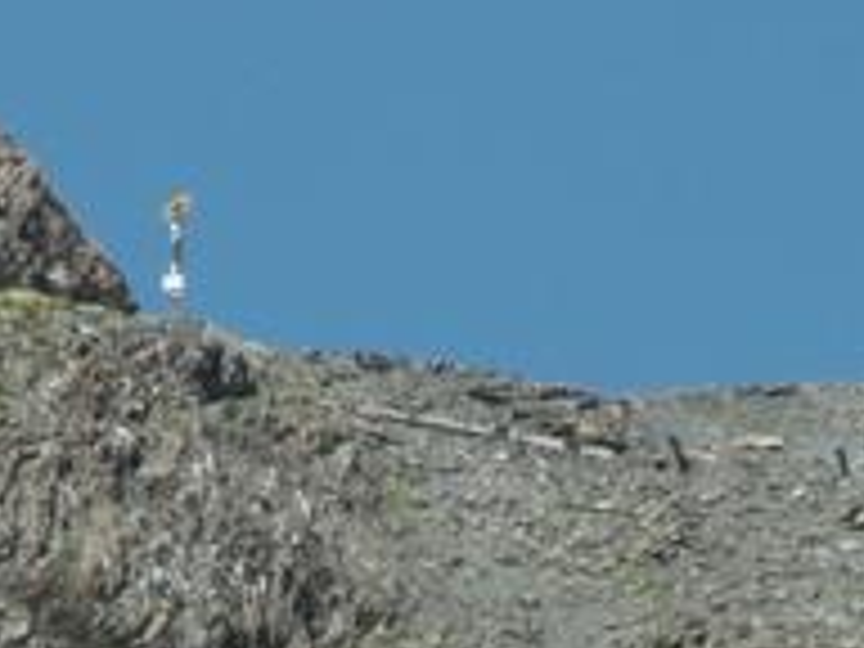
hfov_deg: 1.4
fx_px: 34145
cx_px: 387
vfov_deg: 1.1
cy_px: 814
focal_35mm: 1368
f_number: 7.1
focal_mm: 68.17
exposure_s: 1/200
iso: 50
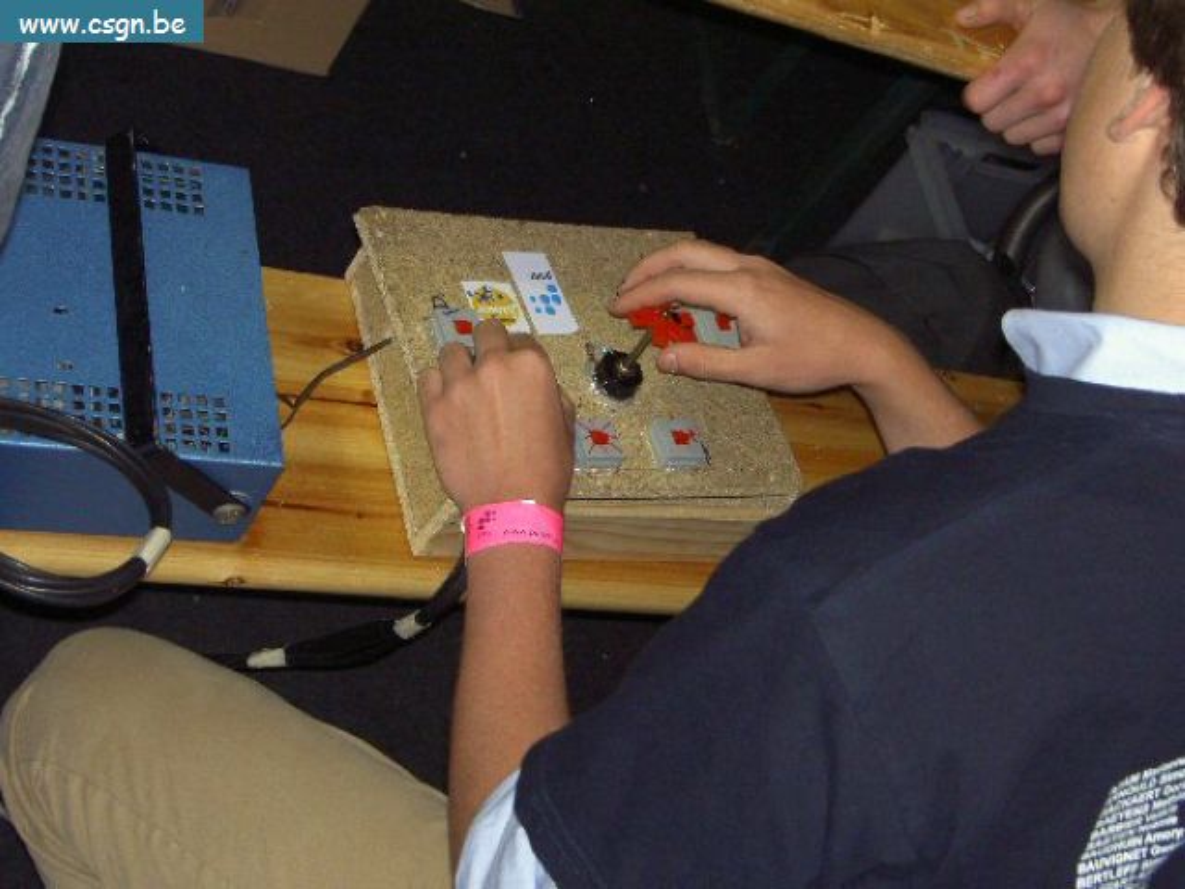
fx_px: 1883
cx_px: 592
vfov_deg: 26.6
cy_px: 444
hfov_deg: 34.9
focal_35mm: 55
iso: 200
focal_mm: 11.3
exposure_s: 1/60
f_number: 3.3
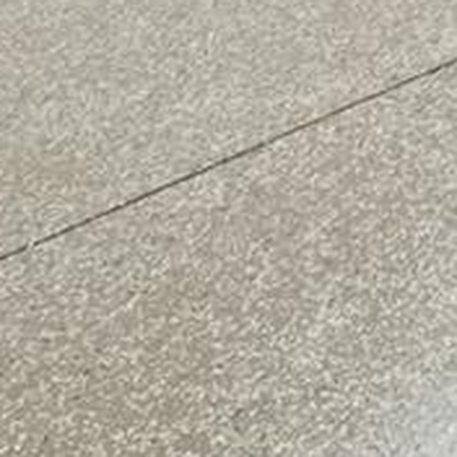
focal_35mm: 116
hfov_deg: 12.4
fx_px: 1733
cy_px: -706
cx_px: 1041
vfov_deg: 11.7
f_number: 9
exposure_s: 1/2.5
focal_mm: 10
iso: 250
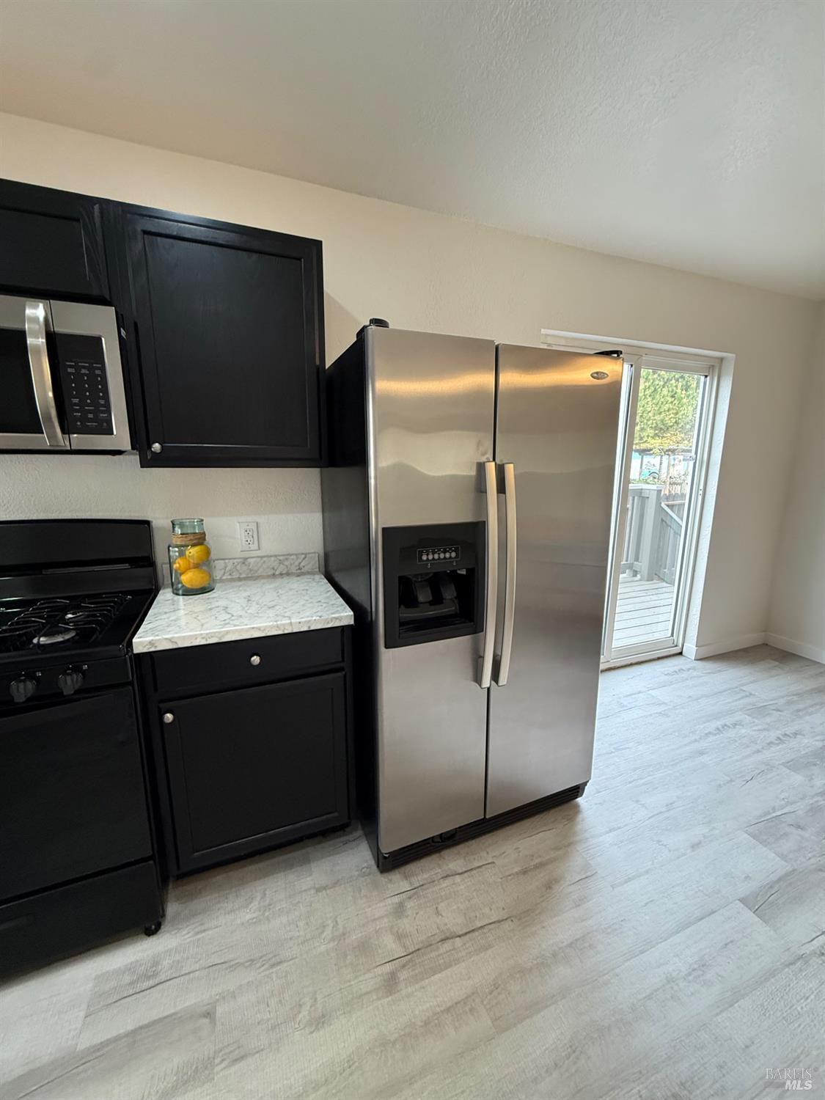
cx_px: 412
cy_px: 550
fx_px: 445
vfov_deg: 102.1
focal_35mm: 14
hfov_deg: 85.7
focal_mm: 2.22
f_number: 2.2
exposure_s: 1/120
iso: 320
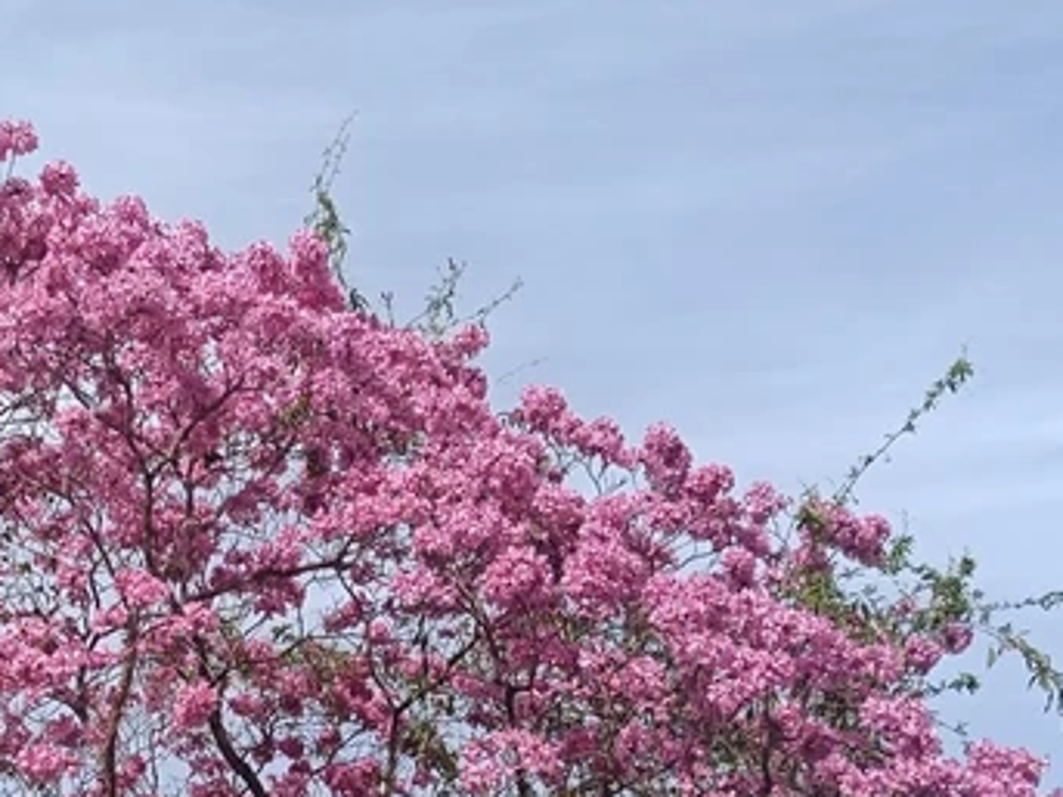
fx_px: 1995
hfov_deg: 29.2
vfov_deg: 22.1
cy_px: 702
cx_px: 215
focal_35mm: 65
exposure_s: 1/654
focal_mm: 3.98
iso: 64
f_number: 1.8
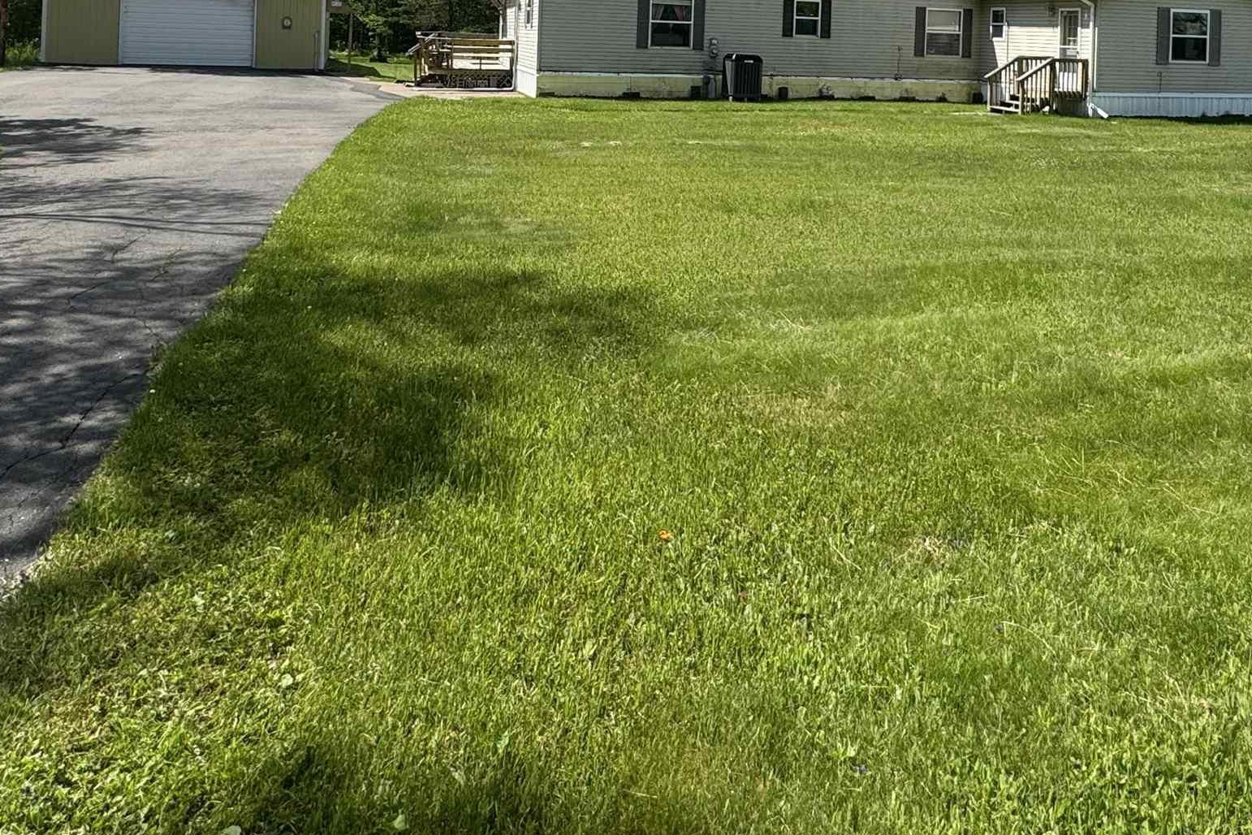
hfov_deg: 63.5
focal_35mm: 29
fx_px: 1008
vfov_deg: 40.3
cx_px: 695
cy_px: 32
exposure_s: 1/1748
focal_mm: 2.22
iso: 50
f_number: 2.2
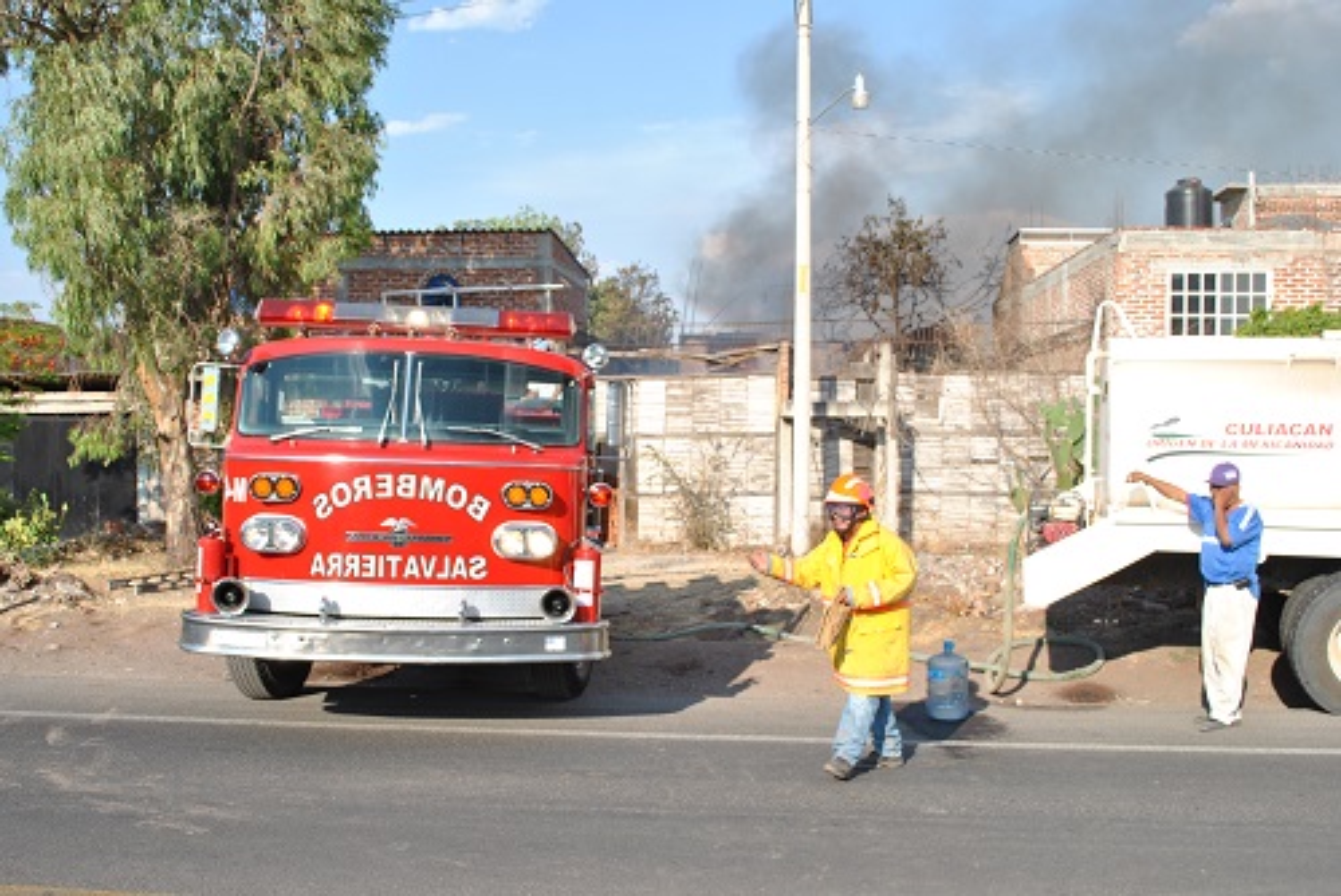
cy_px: 448
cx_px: 670
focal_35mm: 36
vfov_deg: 36.9
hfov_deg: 53.1
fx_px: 1342
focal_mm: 24
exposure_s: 1/200
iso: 100
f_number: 7.1
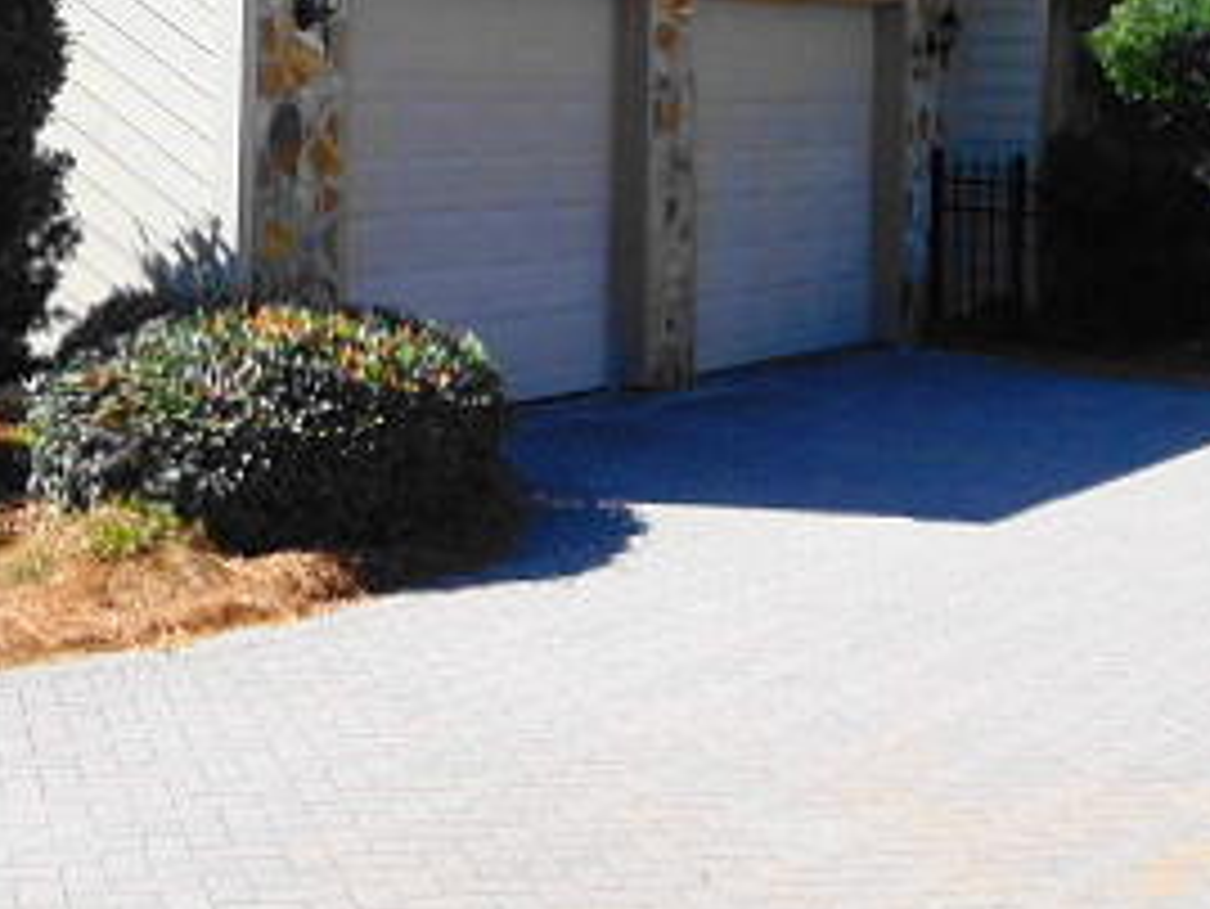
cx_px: 337
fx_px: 2658
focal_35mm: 76
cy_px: -40
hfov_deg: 25.4
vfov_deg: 18.8
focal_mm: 5.7
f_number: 3.6
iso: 125
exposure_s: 1/640
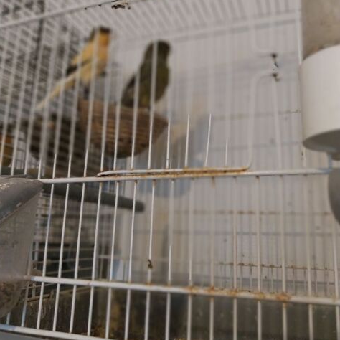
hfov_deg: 52.5
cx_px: 169
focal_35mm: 31
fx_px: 344
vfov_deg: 52.5
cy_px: 166
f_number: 1.8
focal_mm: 4
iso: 200
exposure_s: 1/25
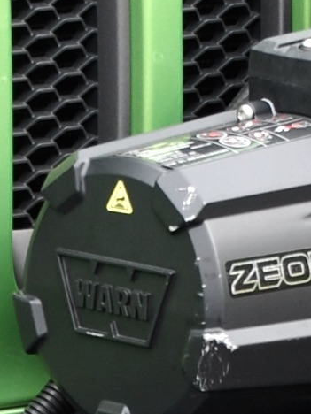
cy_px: 406
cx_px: 255
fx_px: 6588
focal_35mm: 550
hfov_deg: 2.7
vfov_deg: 3.6
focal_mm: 46
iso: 200
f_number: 4.5
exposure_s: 1/80
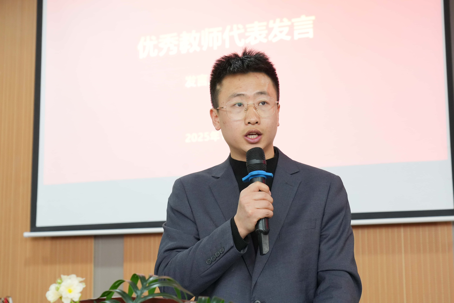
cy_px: 152
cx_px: 227
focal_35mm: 63
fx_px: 794
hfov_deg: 31.9
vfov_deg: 21.6
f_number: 5.6
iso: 3200
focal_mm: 63
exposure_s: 1/125
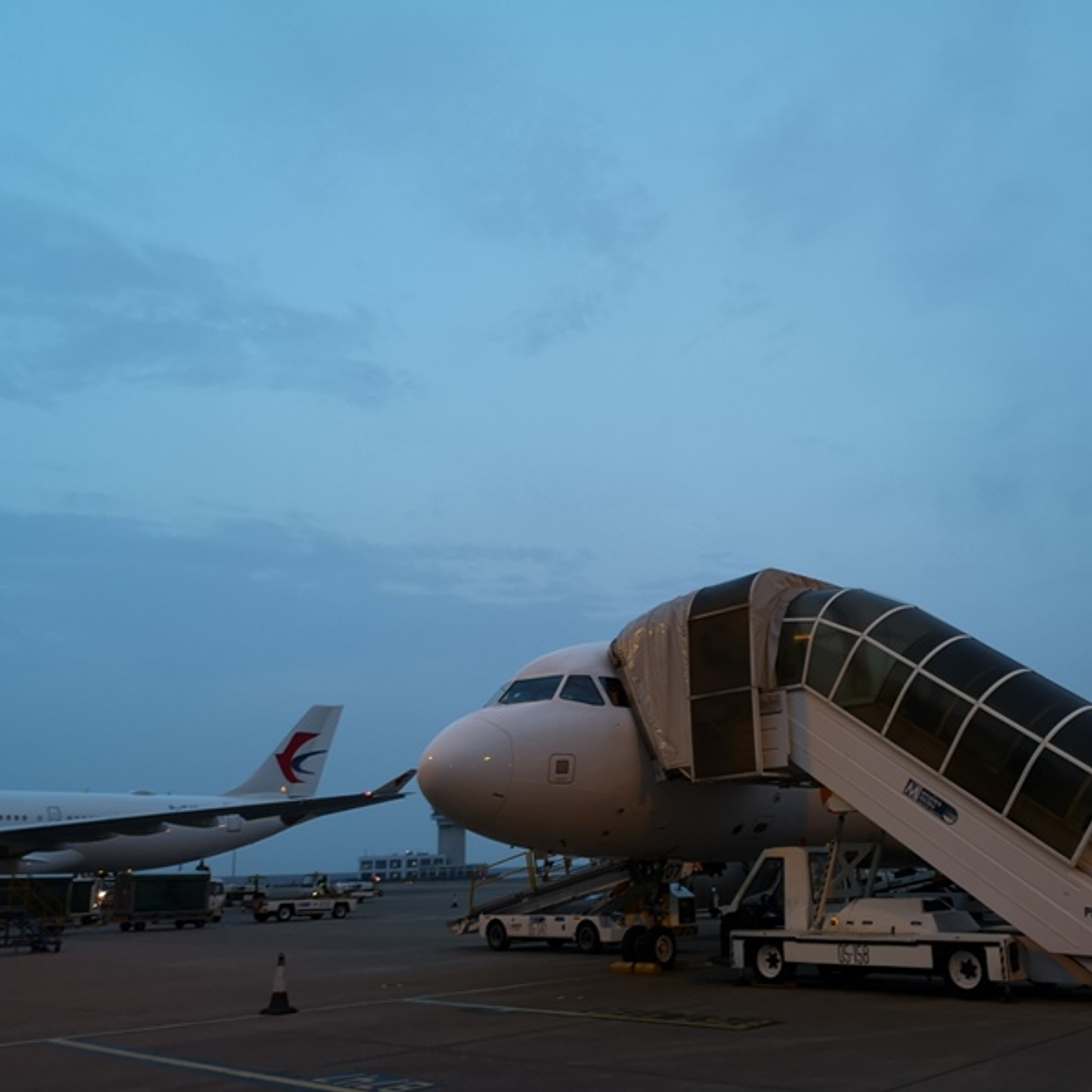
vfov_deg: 51.1
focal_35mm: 32
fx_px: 1142
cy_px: 547
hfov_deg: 50.8
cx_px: 651
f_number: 1.8
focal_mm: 3.95
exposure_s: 1/50
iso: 100
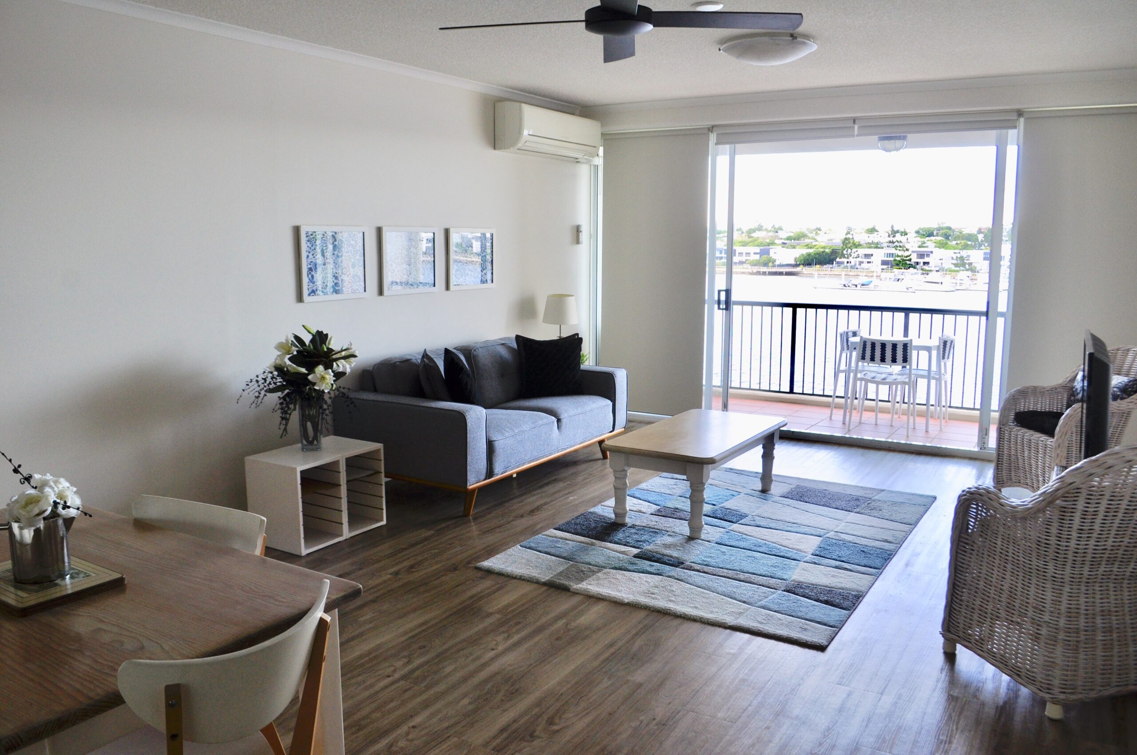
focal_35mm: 27
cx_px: 568
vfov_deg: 47.8
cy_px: 378
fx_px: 852
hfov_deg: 67.4
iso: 250
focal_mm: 18
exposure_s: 1/50
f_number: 8
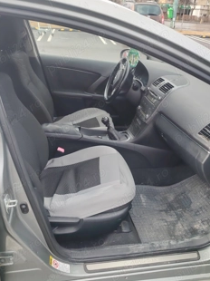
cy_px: 136
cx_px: 108
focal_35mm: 31
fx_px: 251
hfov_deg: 45.4
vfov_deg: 58.4
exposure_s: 1/208
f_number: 1.75
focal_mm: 5.25
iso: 100
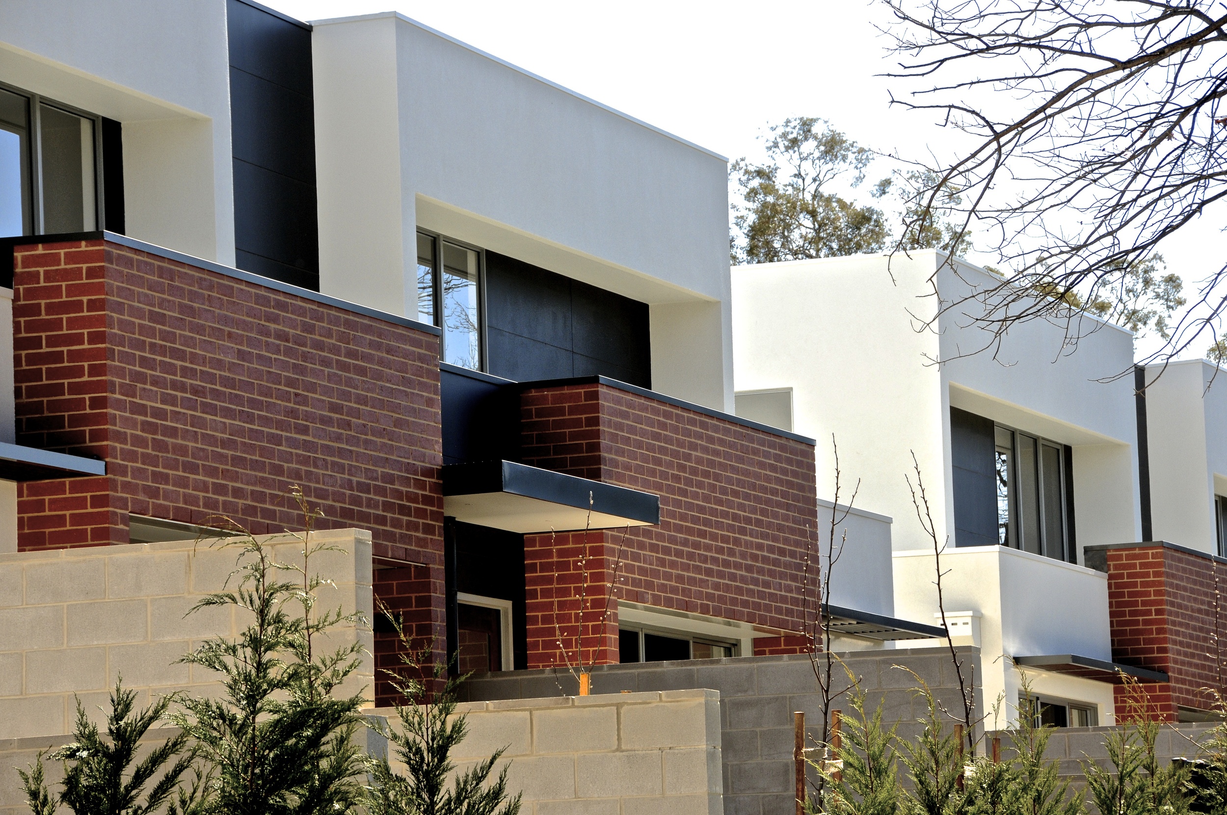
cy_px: 408
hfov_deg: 14.4
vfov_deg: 9.6
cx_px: 614
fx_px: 4851
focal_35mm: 142
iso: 400
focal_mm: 95
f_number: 9
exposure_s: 1/320
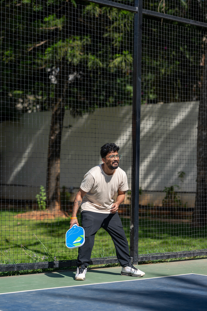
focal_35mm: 85
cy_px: 156
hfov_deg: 16.1
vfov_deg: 23.9
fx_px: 733
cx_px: 104
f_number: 2.8
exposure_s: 1/2000
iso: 100
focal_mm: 85
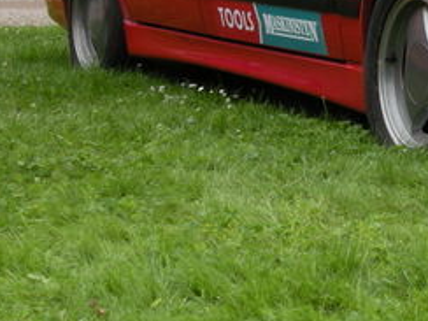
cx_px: 554
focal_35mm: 147
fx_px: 1818
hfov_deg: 13.0
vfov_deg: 10.0
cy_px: -54
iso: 64
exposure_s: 1/170
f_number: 5
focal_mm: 9.8
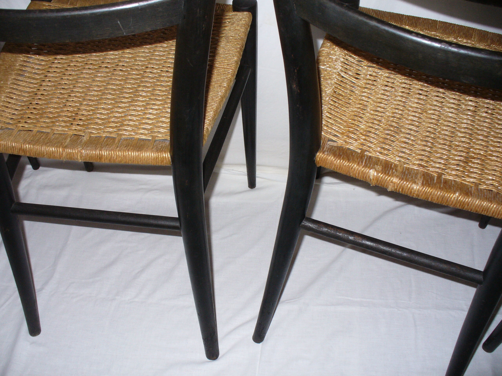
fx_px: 537
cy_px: 188
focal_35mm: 37
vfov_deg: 38.7
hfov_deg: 50.1
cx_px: 251
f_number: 2.8
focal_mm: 6.1
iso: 125
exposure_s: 1/30
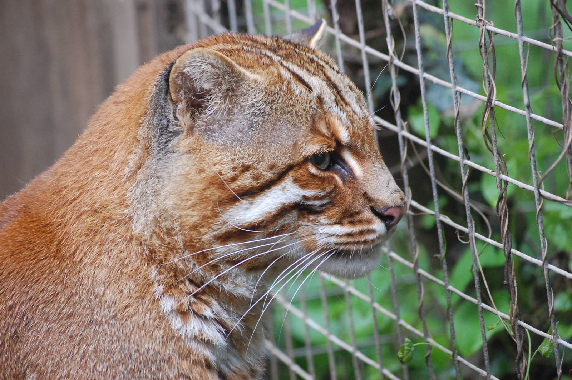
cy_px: 190
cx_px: 286
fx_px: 3453
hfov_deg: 9.5
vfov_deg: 6.3
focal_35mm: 218
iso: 1250
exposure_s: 1/125
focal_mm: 145
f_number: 5.3
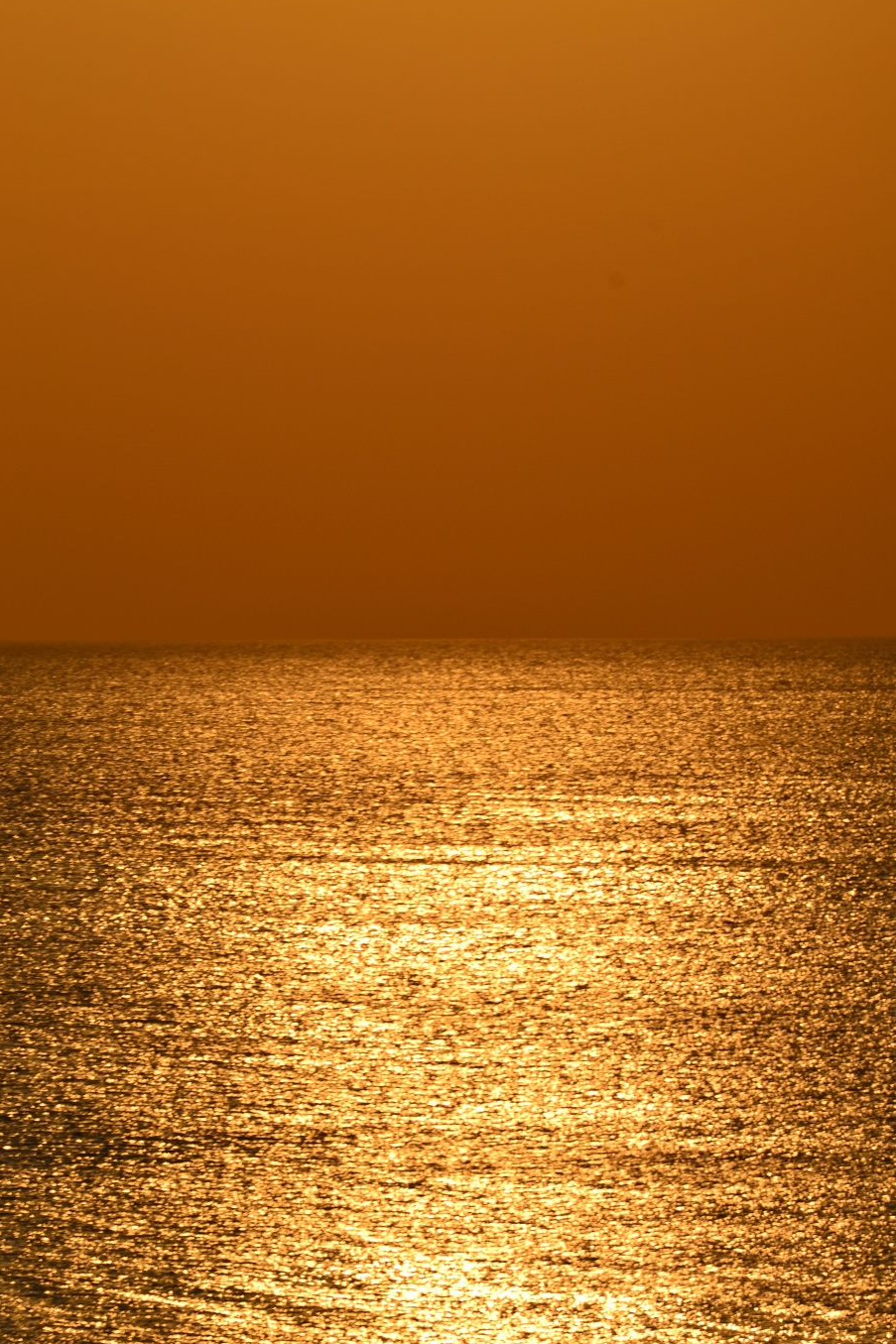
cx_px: 460
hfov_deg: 3.0
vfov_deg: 4.4
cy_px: 667
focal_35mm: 465
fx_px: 17363
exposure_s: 1/500
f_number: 11
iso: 100
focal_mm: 300
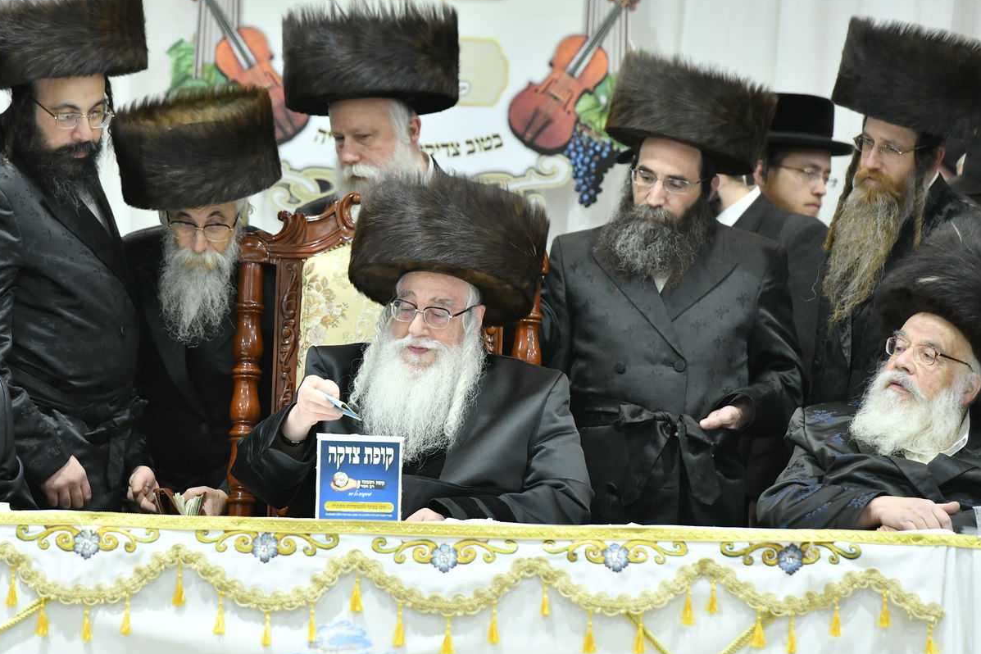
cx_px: 418
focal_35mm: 228
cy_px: 337
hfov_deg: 9.0
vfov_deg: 6.0
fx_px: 6213
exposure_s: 1/125
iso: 2000
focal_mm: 195
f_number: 5.6
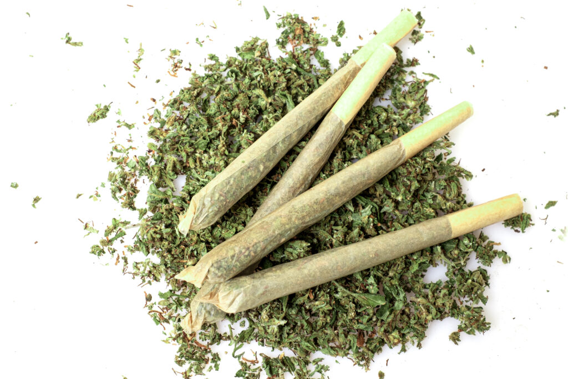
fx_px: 836
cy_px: 190
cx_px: 284
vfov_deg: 25.5
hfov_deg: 37.5
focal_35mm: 53
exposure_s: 1/20
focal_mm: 35
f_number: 10
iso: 200
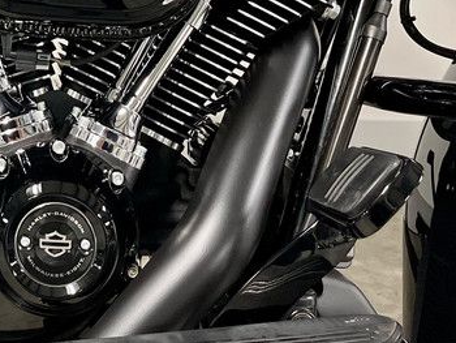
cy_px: -93
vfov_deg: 18.2
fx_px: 1002
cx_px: -21
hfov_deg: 24.3
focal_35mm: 76
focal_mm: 5.1
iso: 320
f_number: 1.6
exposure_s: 1/50
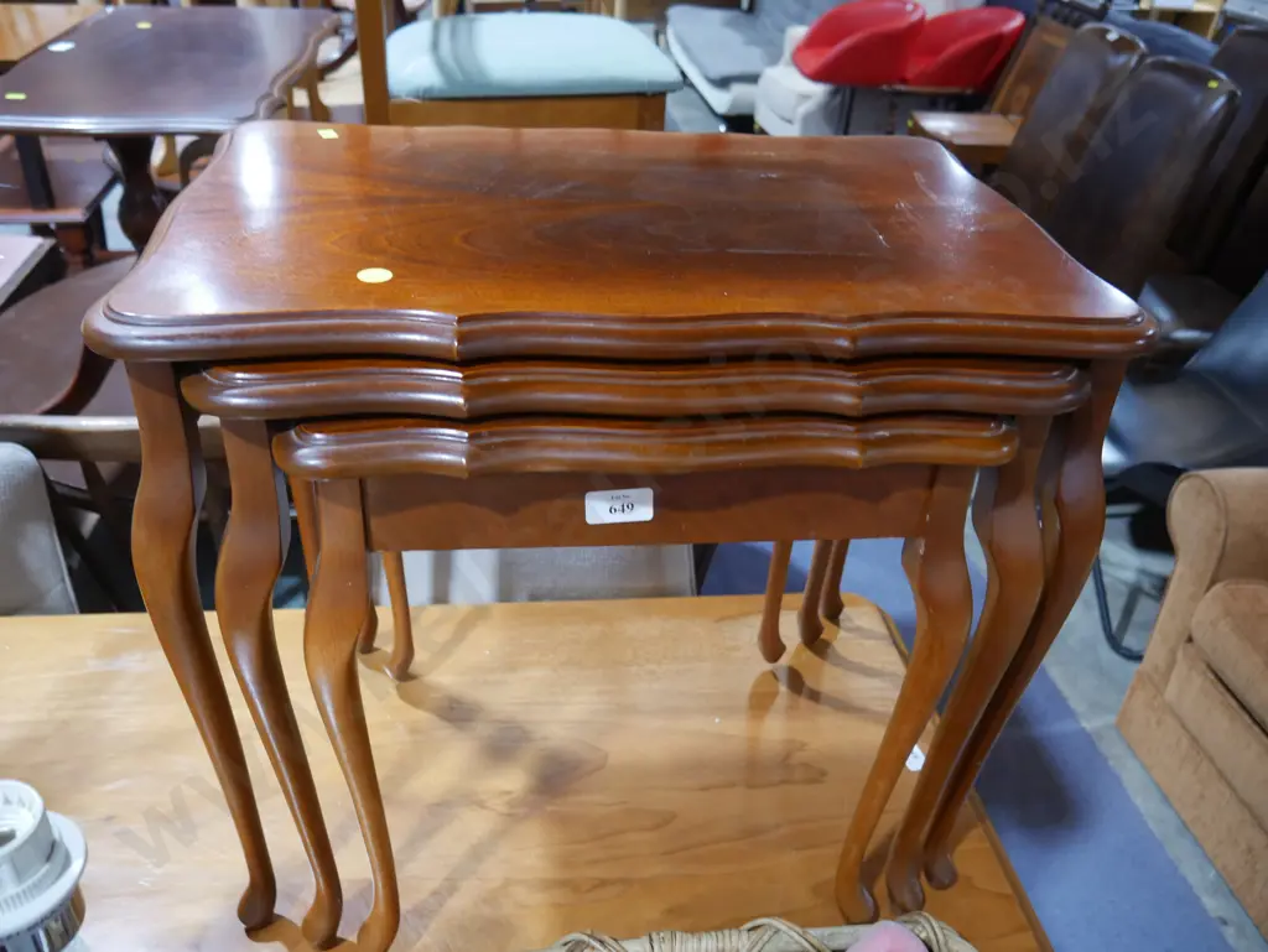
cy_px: 476
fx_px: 1026
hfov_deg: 63.4
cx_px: 634
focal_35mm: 28
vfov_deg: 49.8
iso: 640
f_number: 3.5
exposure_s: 1/60
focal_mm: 14
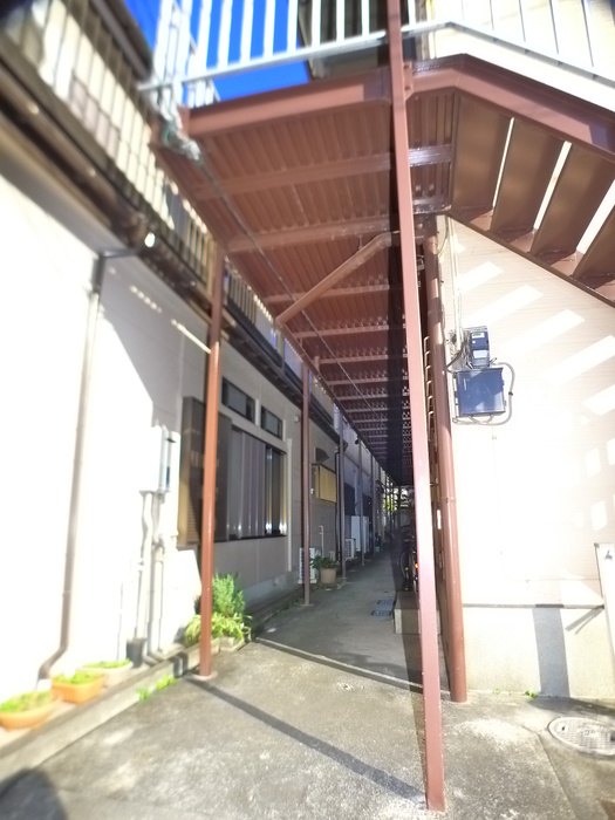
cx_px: 308
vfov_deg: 71.6
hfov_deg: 56.8
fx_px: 569
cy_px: 410
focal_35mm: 24
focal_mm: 5.1
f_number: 2.8
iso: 400
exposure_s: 1/500
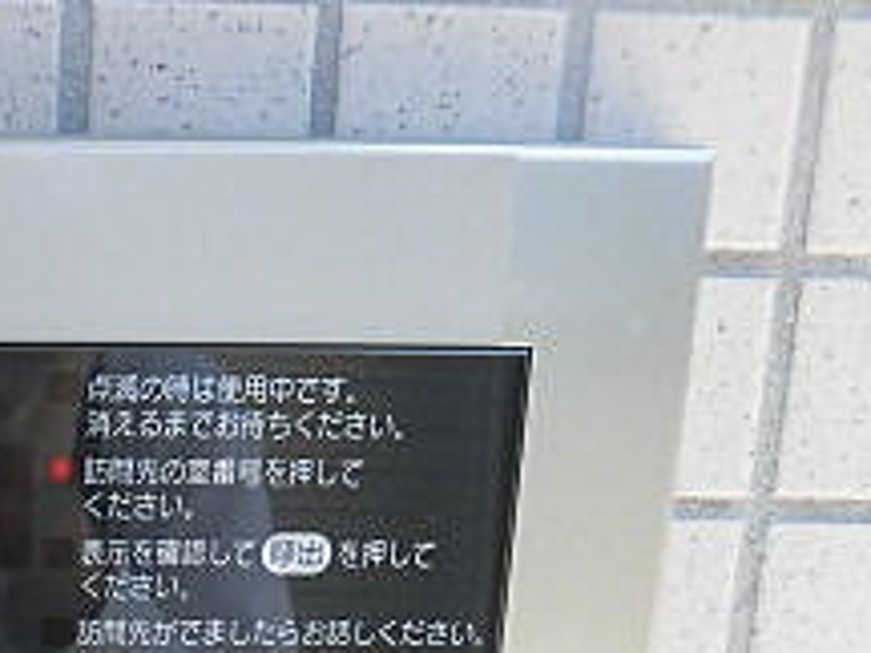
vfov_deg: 18.9
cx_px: -153
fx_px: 1786
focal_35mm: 71
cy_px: 903
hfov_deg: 24.9
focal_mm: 4.3
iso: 100
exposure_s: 1/100
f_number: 3.1
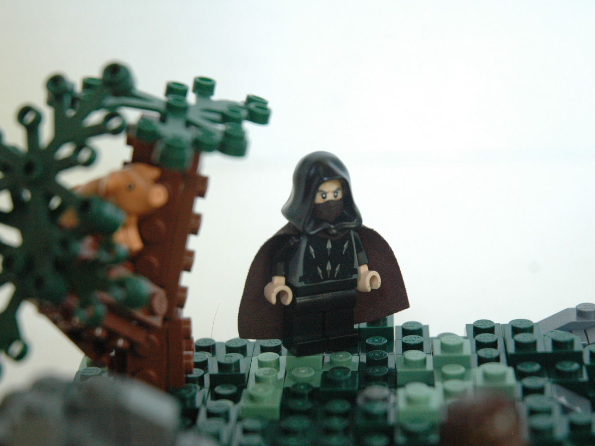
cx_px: 300
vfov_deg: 12.6
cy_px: 222
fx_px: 2028
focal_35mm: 118
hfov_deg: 16.7
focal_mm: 70
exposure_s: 1/5
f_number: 4.5
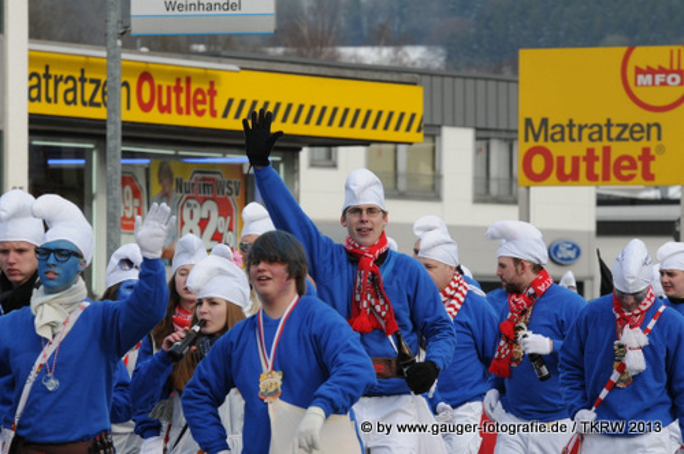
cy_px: 227
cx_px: 342
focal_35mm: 300
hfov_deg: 6.9
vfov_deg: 4.6
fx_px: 5693
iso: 200
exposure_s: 1/320
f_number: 9
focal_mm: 200
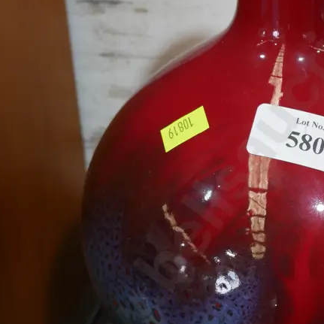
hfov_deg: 16.4
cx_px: 282
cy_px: 118
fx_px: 1112
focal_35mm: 105
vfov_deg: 16.6
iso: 800
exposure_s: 1/60
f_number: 5.3
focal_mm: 25
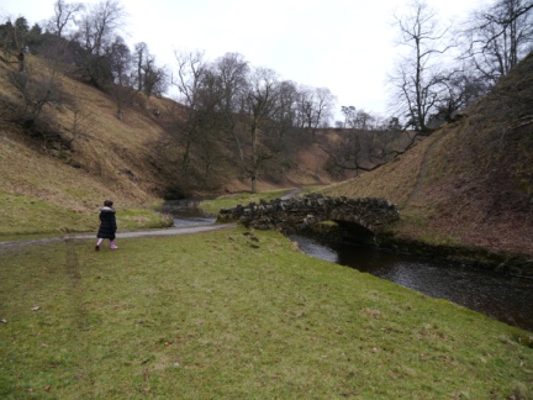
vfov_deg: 49.7
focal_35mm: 28
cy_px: 200
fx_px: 431
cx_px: 266
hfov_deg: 63.4
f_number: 5
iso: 160
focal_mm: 14
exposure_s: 1/250
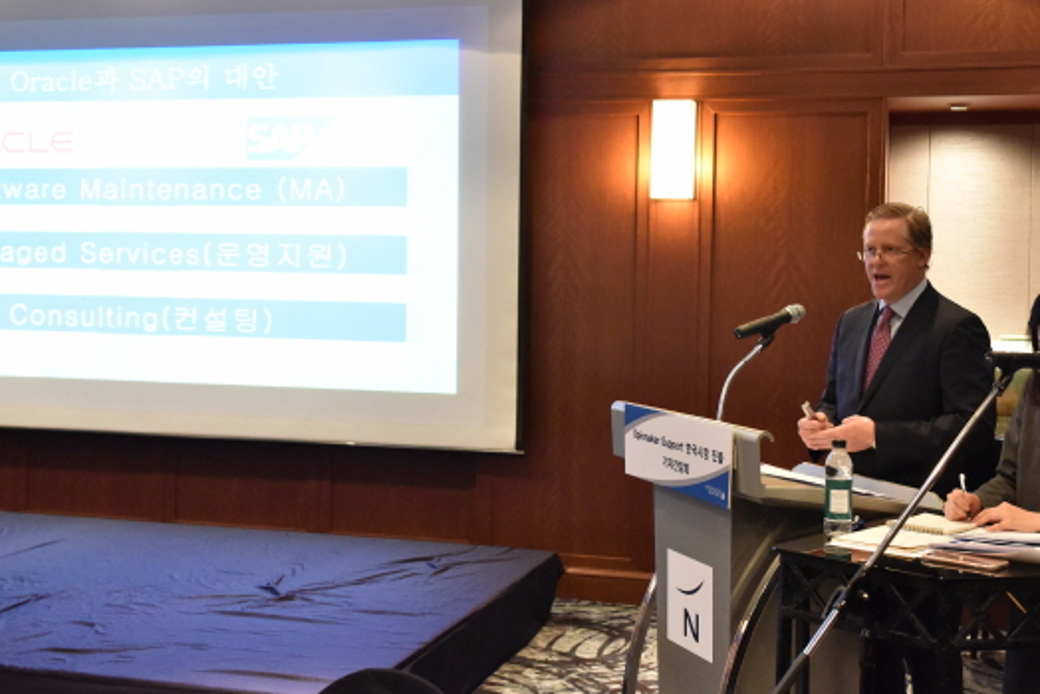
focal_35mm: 50
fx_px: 1445
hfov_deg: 39.6
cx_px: 528
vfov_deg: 27.0
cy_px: 293
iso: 6400
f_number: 4
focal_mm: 38
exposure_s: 1/60
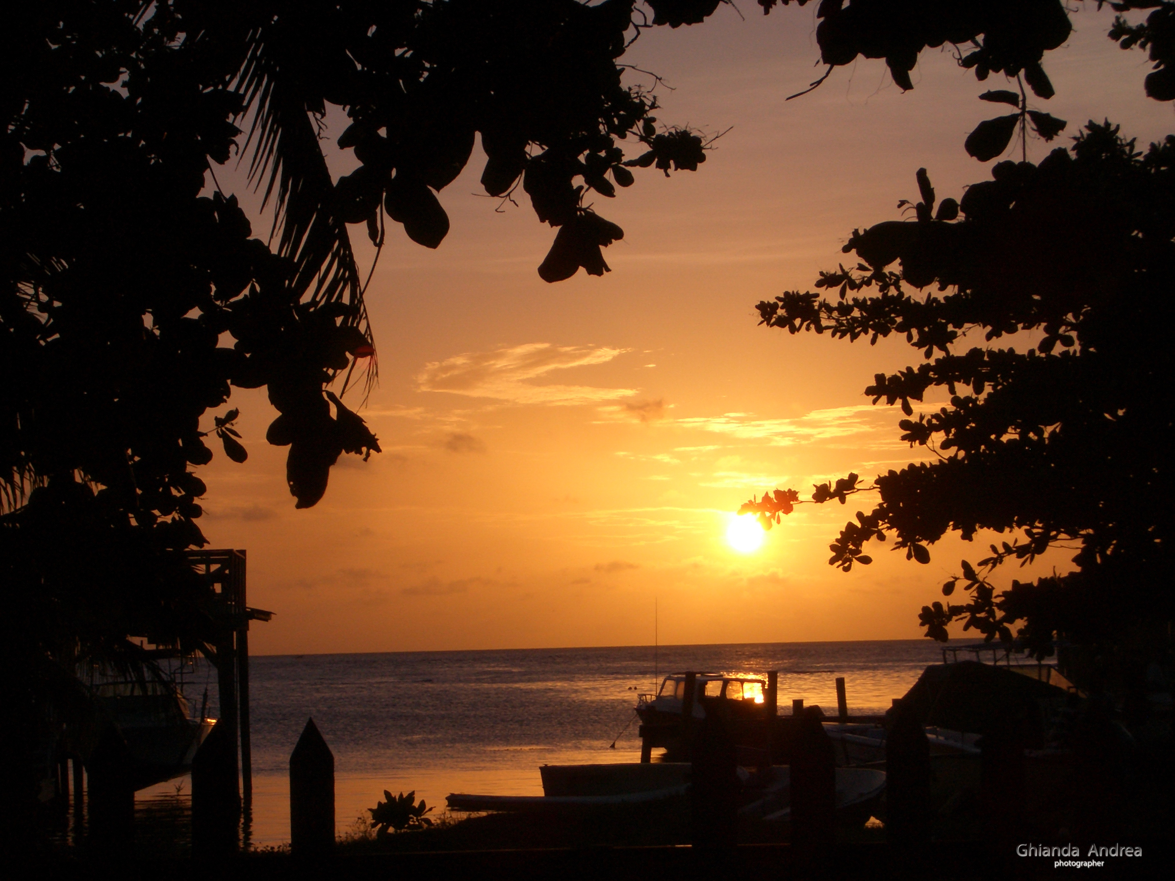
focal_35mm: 88
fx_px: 2987
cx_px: 588
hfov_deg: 22.3
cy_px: 440
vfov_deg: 16.8
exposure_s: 1/500
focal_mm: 14.6
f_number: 7
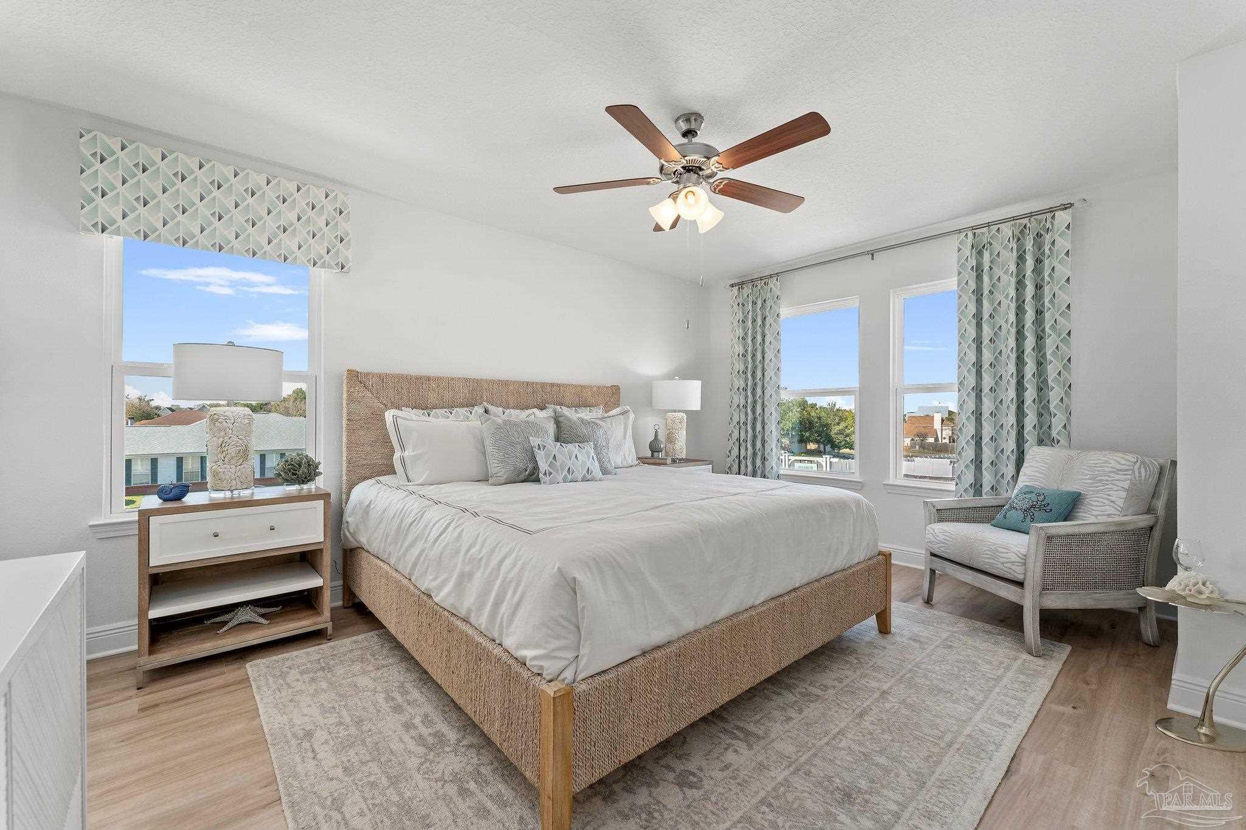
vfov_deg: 81.2
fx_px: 484
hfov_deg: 104.3
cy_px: 415
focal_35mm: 14
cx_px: 623
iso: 100
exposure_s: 1/2
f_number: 8
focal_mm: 14
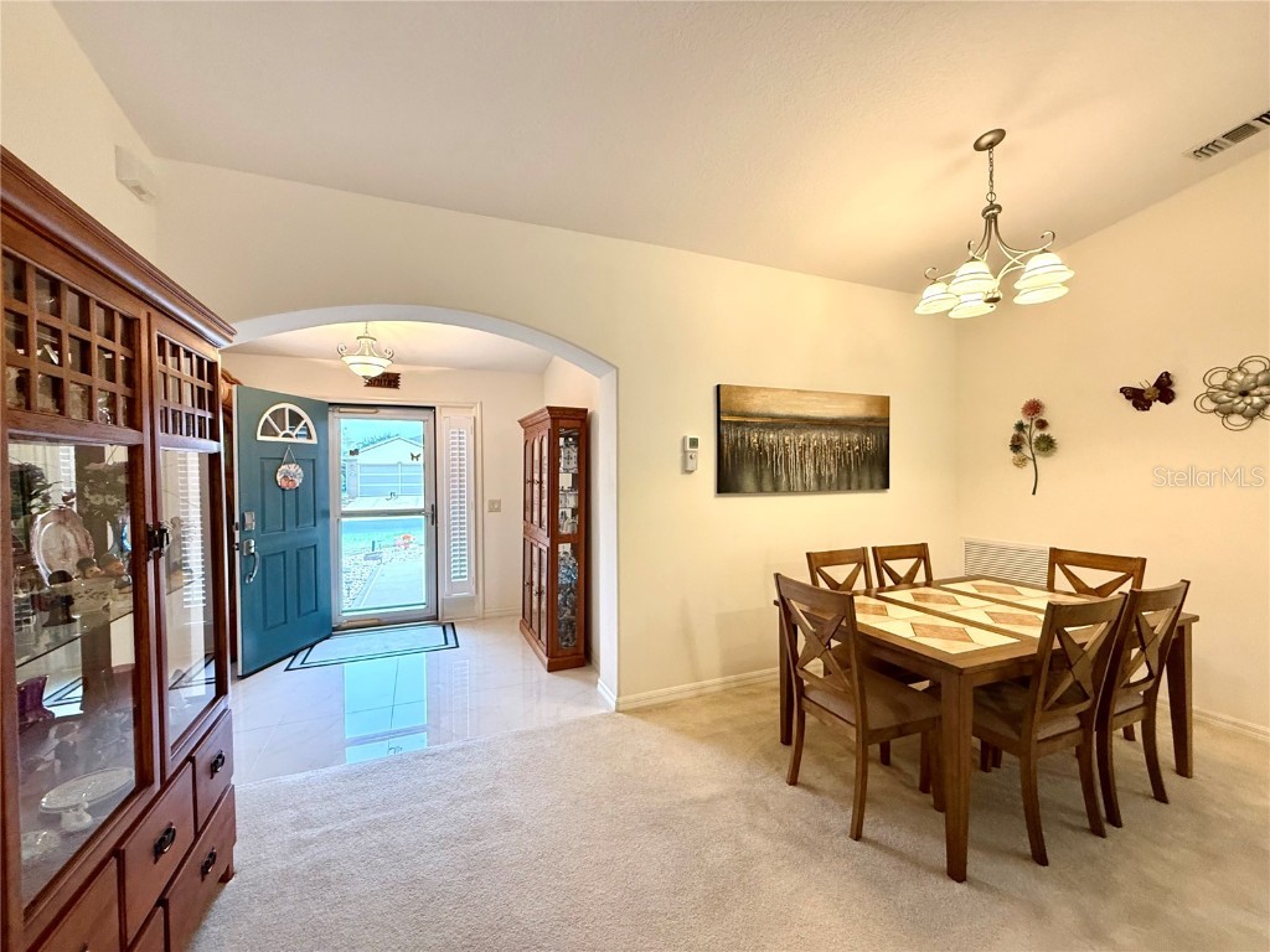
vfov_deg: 85.7
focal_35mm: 14
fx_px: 514
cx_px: 635
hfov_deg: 102.1
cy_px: 476
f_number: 2.2
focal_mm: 2.22
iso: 320
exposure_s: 1/60
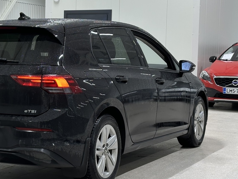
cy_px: 78
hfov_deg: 23.3
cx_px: 57
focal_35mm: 83
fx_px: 571
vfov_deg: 17.8
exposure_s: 1/70
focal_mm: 6.86
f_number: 1.78
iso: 80
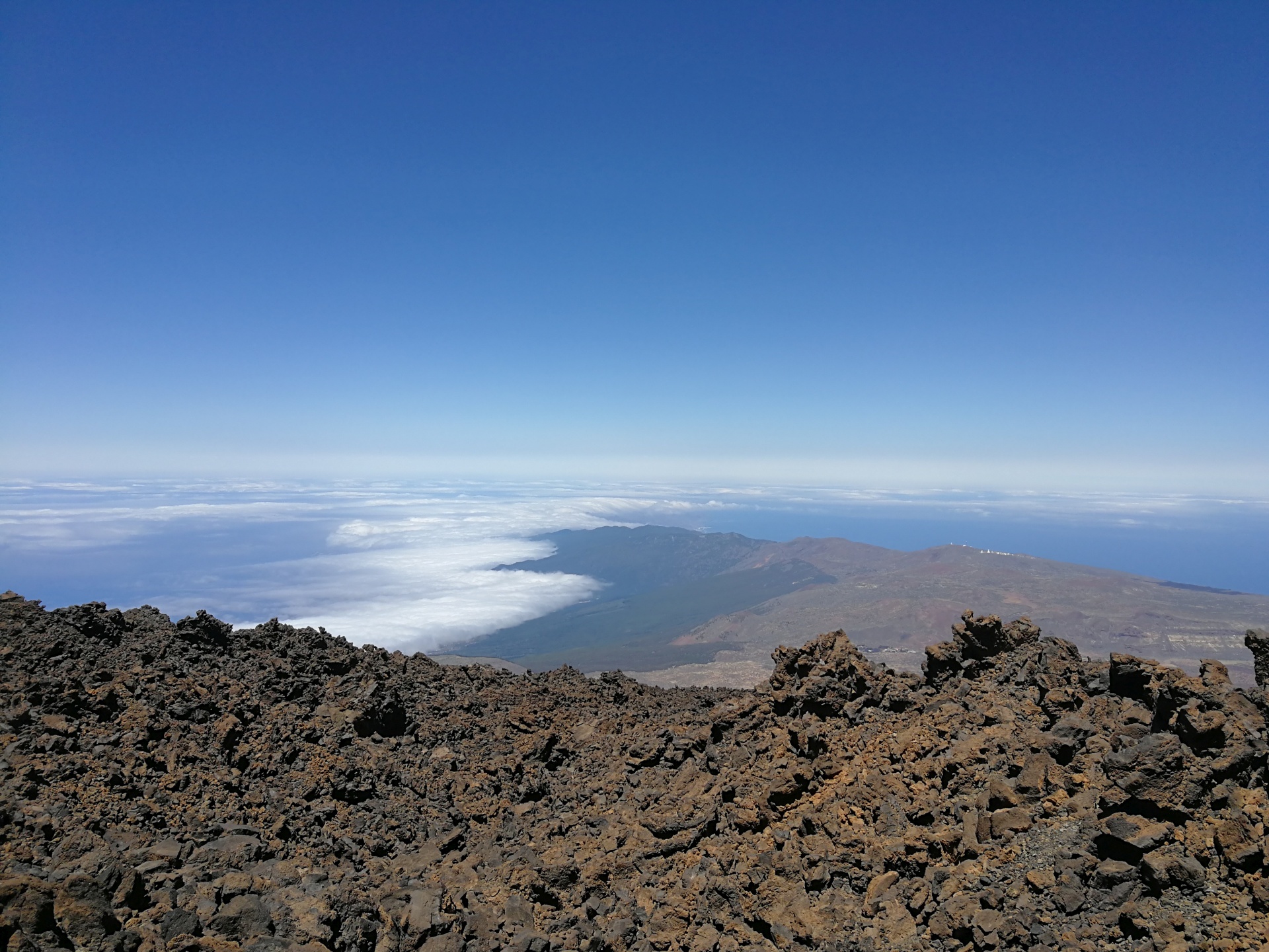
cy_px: 476
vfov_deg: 51.4
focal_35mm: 27
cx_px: 634
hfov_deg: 65.3
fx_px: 990
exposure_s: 1/1736
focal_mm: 3.95
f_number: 2.2
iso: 50
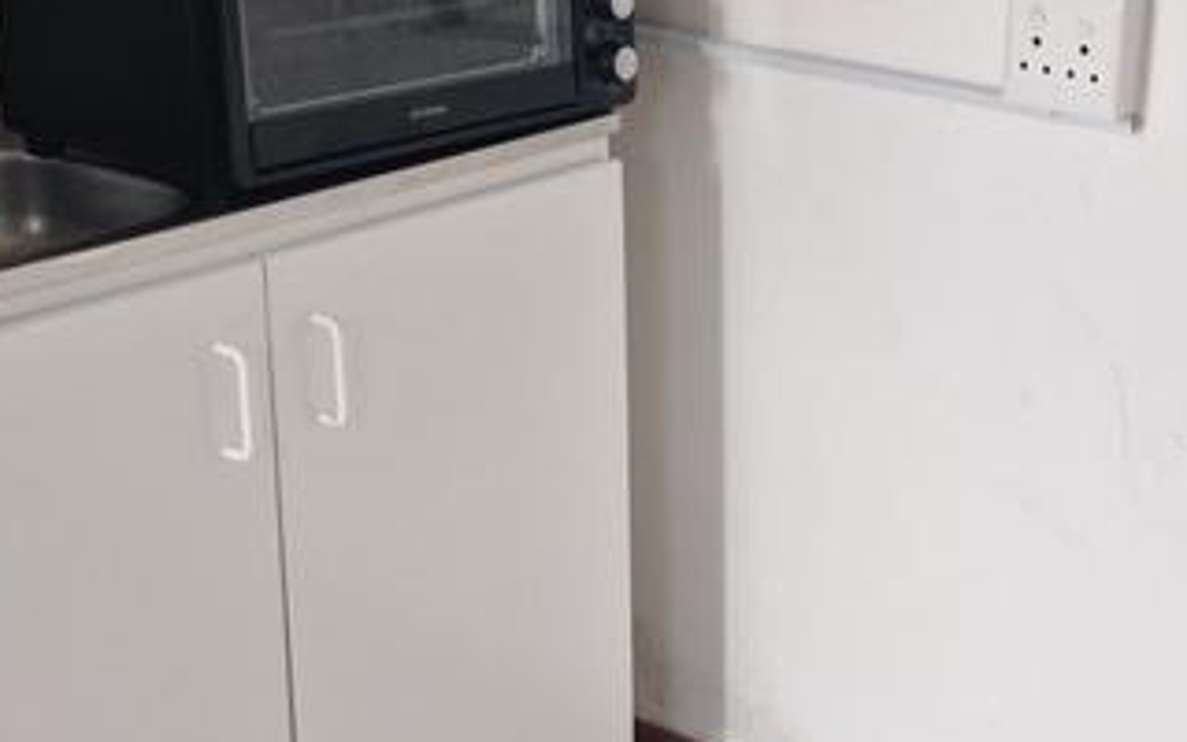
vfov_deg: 21.2
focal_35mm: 61
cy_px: 237
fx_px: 1973
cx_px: 901
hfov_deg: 32.8
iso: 50
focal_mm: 5.54
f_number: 1.8
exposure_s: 1/214
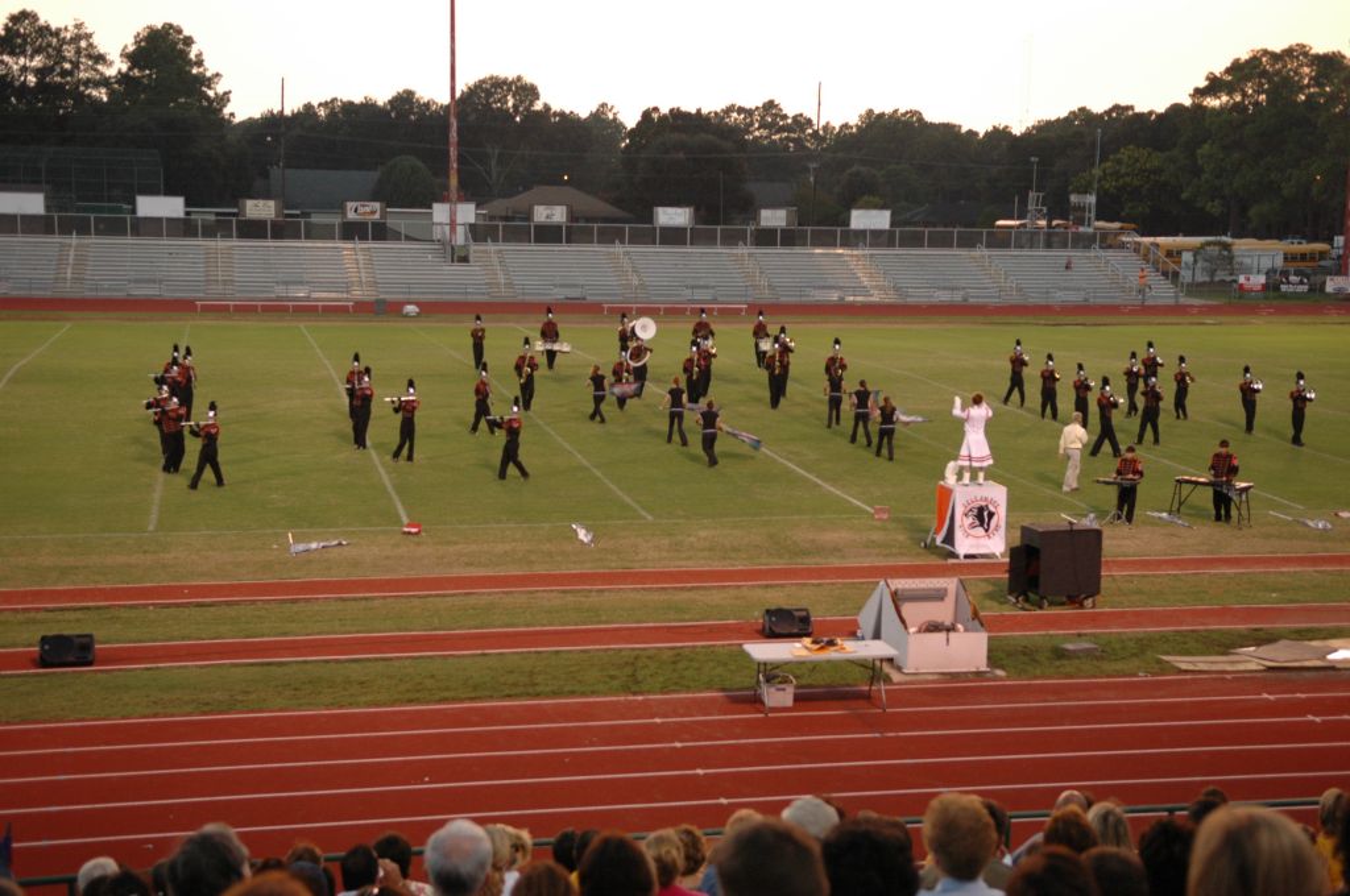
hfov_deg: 38.9
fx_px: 1910
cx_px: 675
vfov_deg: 26.4
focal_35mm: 51
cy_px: 448
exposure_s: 1/60
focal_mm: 34
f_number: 2.8
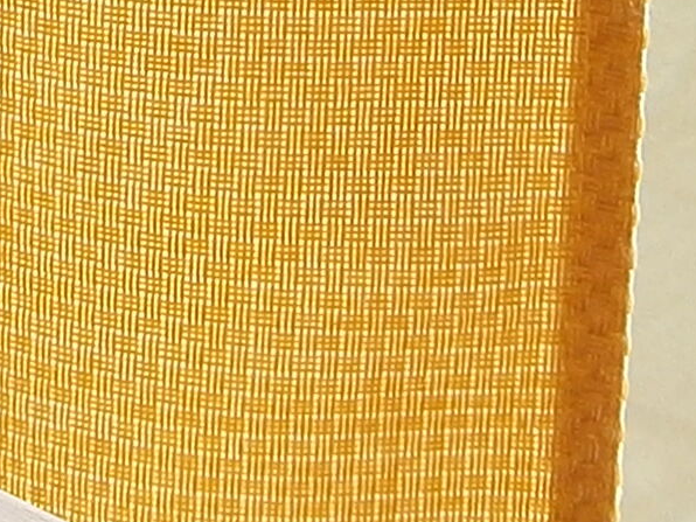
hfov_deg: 5.7
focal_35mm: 338
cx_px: -652
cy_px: -535
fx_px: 6796
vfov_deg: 4.3
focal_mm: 8.3
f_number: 3.4
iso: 100
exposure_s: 1/500
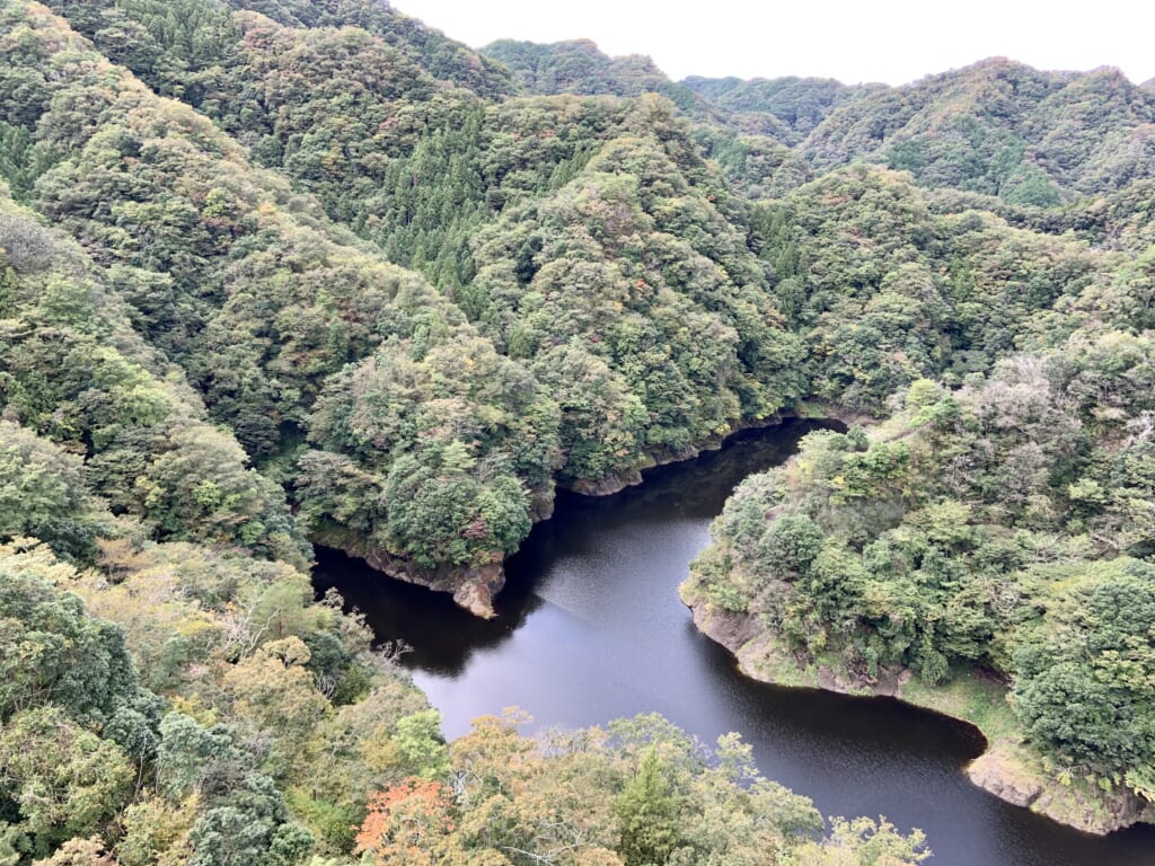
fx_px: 868
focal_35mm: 26
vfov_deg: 53.1
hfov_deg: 67.3
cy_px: 433
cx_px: 578
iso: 25
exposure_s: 1/126
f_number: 1.8
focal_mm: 4.25
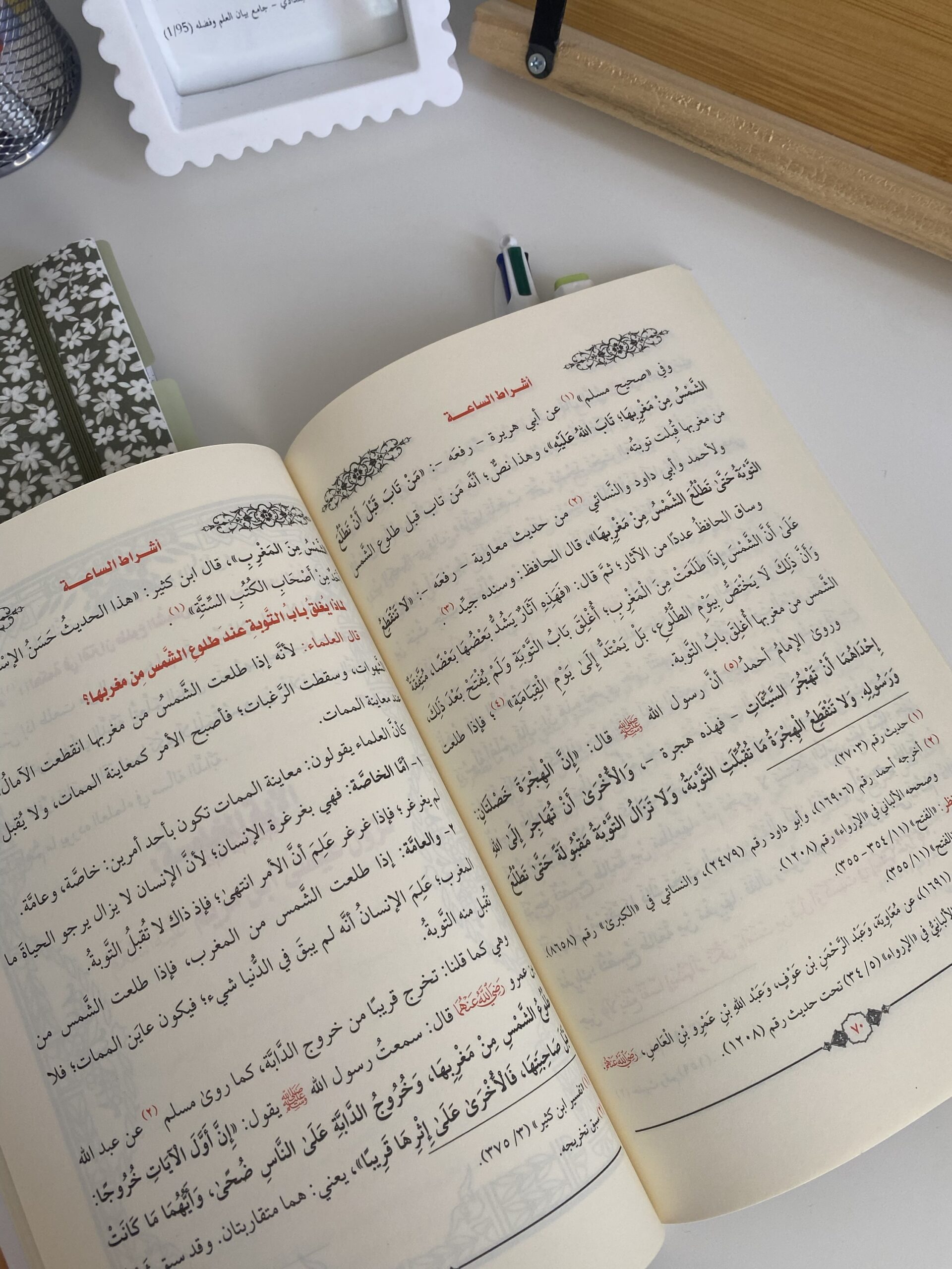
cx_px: 476
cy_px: 634
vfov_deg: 67.3
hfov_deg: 53.1
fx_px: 953
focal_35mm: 26
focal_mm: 4.25
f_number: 1.8
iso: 80
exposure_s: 1/122
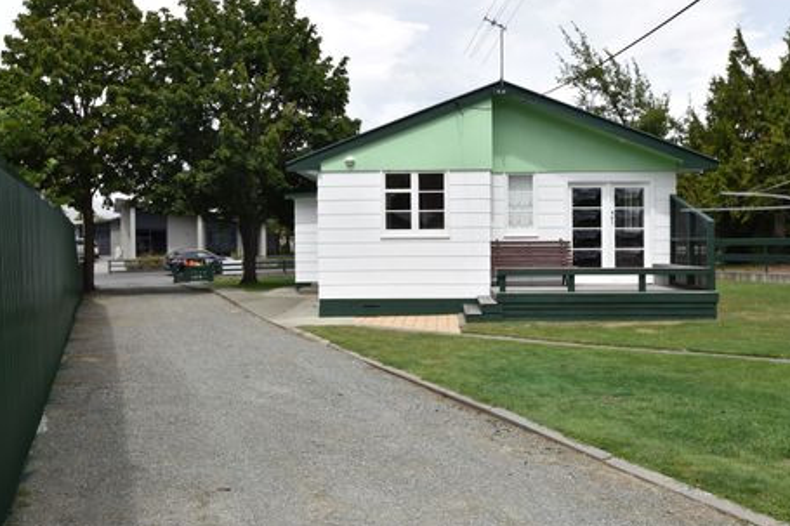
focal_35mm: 33
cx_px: 399
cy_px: 265
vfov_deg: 40.5
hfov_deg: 58.0
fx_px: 713
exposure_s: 1/200
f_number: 11
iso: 100
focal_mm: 21
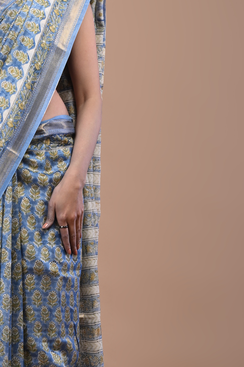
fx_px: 1617
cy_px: 200
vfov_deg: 12.9
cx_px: 3
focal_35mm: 159
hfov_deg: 8.6
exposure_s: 1/125
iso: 200
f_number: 9
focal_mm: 70
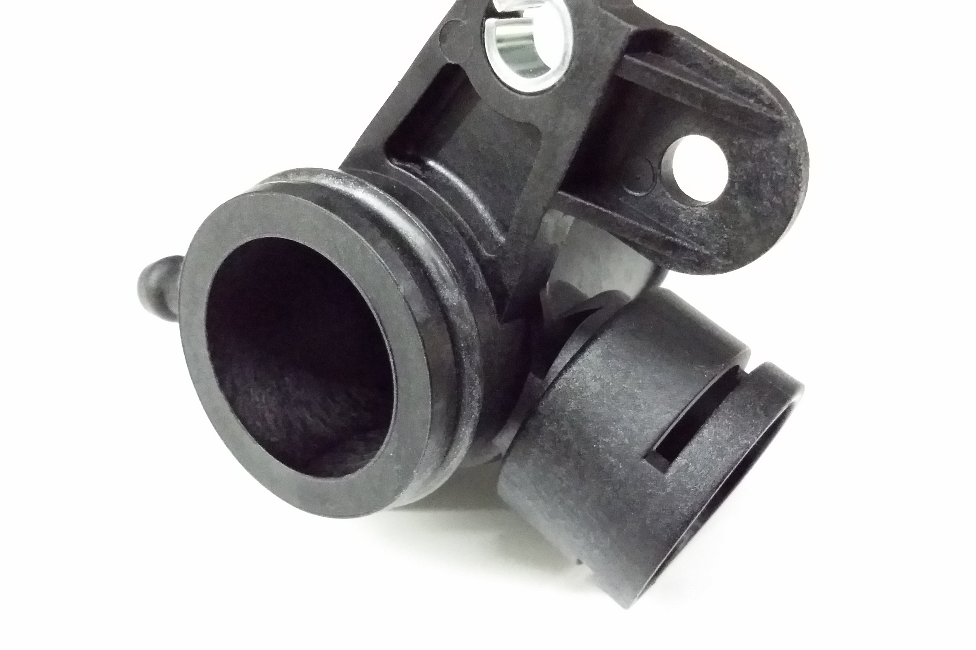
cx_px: 504
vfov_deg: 37.8
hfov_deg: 54.4
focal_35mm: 35
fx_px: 949
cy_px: 322
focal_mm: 3.4
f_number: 2.4
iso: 1000
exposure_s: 1/15
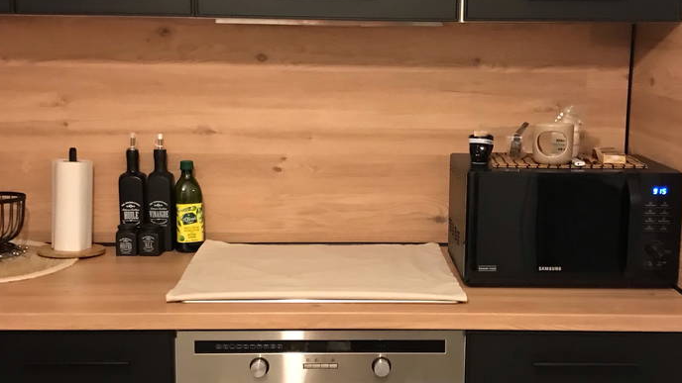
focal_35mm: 35
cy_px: 193
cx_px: 384
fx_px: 633
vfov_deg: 33.7
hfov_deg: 56.5
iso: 100
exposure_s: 1/9
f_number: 1.8
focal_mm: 3.99
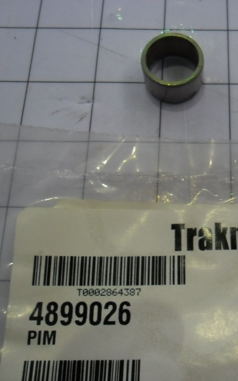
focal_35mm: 39
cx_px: 209
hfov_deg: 31.4
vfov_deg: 50.4
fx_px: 404
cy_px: 191
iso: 100
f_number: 3.5
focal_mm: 4.9
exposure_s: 1/47
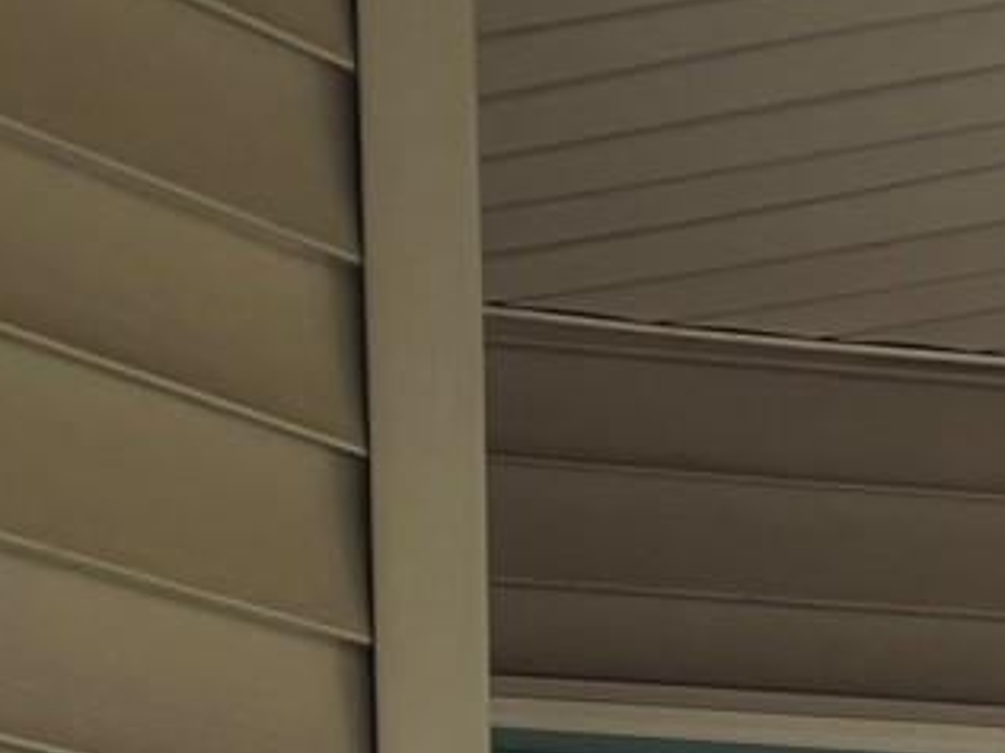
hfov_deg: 11.3
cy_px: 2336
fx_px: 4905
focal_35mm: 169
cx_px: 1401
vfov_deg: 7.6
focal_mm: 5.96
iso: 80
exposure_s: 1/121
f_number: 1.6
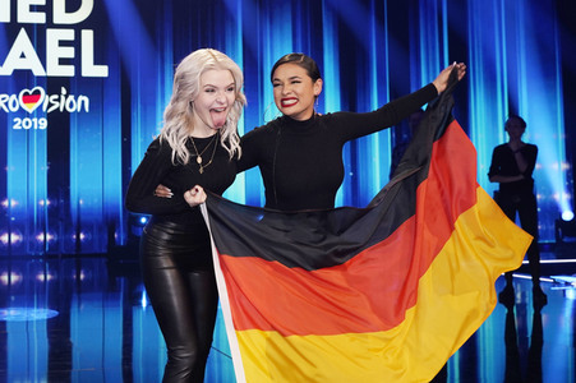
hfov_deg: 45.5
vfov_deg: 31.1
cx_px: 288
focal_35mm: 43
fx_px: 687
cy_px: 192
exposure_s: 1/200
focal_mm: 43
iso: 1600
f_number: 5.6
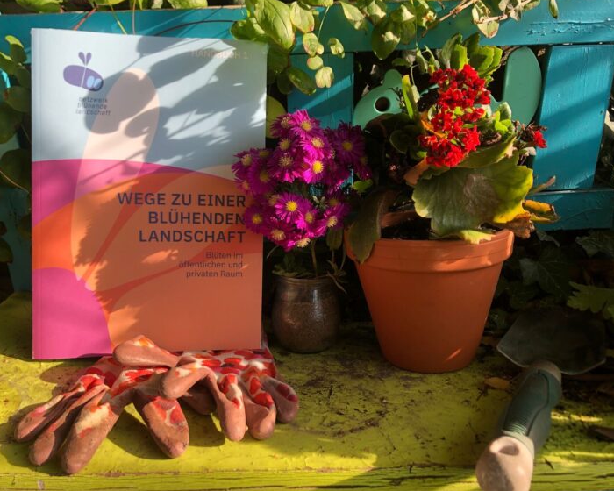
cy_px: 241
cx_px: 288
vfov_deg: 48.5
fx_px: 545
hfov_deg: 58.7
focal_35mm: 30
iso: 20
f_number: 1.8
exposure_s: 1/320
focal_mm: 3.99
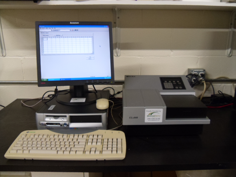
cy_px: 88
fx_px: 211
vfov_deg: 45.4
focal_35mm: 31
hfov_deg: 58.4
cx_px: 118
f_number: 3.3
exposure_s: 1/22
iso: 200
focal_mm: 5.6
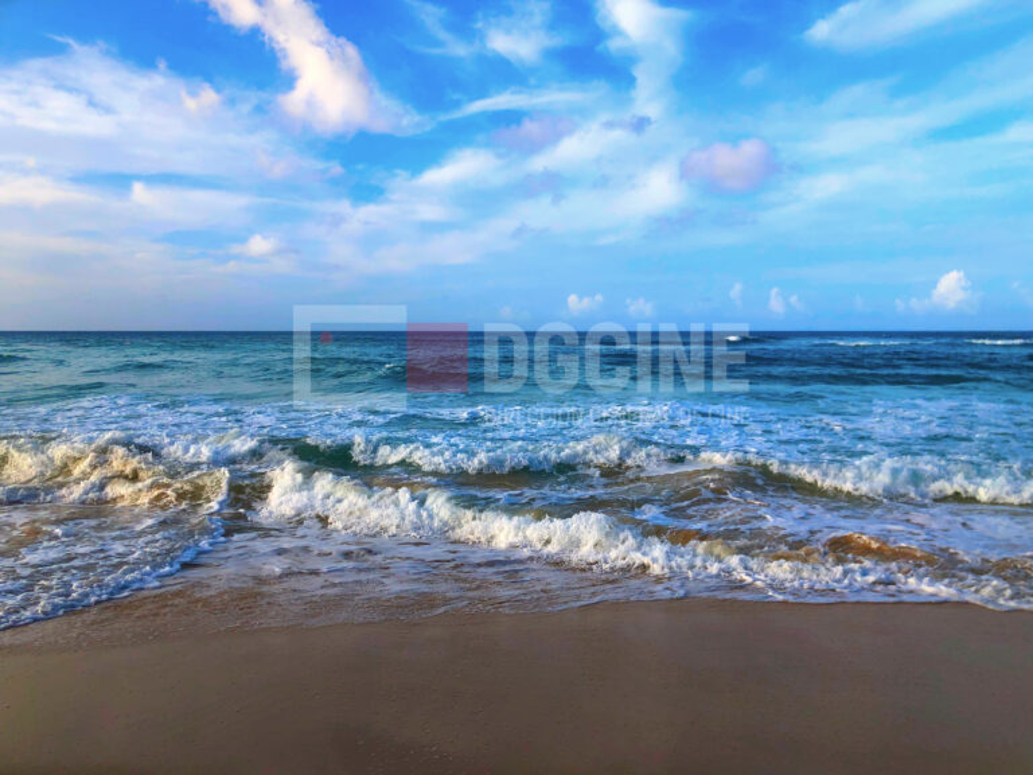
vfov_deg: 49.7
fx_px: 836
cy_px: 388
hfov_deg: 63.4
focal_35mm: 28
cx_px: 516
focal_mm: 4
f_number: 1.8
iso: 20
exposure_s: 1/2088
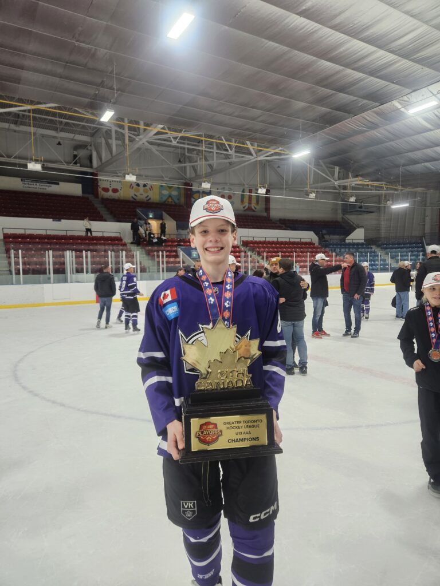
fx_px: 390
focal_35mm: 23
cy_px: 293
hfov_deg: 58.9
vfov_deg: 73.9
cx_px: 220
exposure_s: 1/120
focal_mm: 5.4
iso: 200
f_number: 1.8
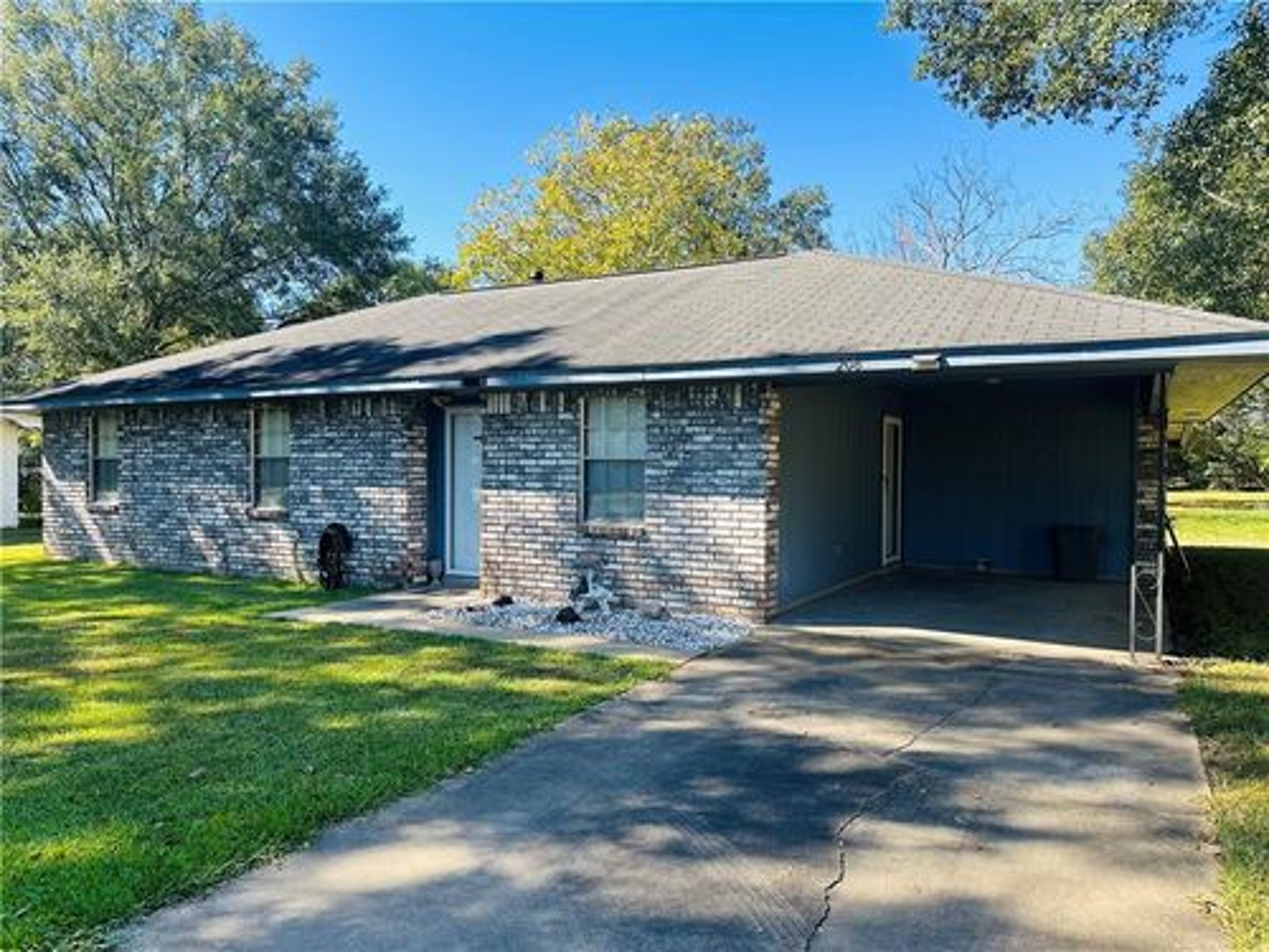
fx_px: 880
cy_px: 476
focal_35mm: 24
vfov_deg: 56.8
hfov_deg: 71.6
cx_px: 634
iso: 80
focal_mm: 6.86
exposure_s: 1/564
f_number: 1.78
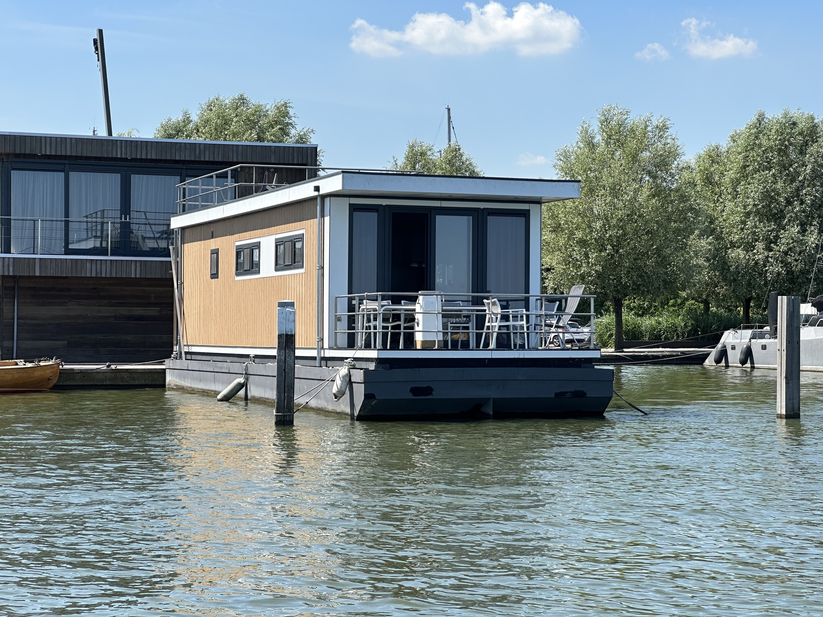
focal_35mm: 77
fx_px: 1831
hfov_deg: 25.3
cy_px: 308
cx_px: 412
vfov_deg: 19.1
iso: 32
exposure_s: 1/585
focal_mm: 9
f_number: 2.8
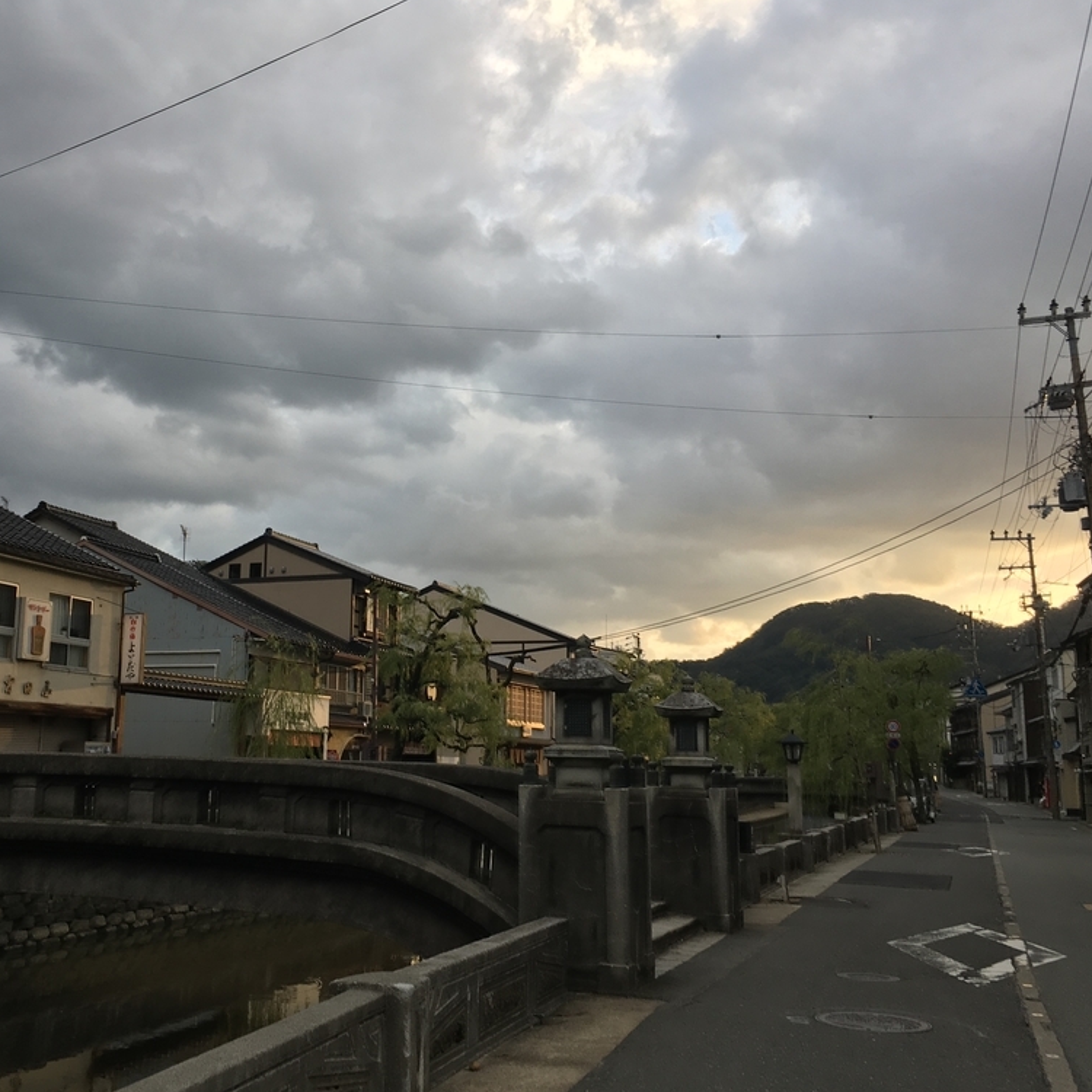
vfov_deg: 47.2
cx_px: 395
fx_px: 1249
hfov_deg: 46.7
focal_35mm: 35
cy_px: 546
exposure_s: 1/181
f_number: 2.2
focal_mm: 4.15
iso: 25
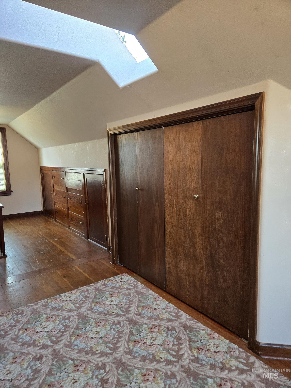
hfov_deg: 58.9
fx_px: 258
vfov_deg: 73.9
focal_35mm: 23
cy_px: 194
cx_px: 146
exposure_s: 1/120
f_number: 1.8
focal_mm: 5.4
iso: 200
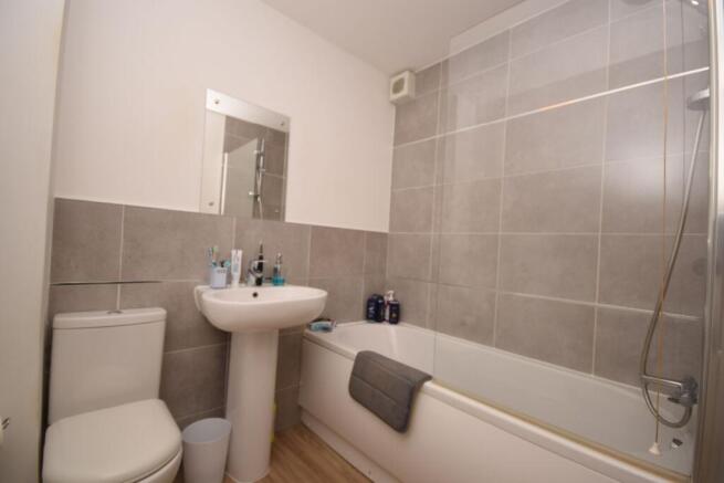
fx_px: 302
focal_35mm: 15
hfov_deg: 100.4
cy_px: 242
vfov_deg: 77.4
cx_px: 362
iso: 100
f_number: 4
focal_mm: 10
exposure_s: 1/60
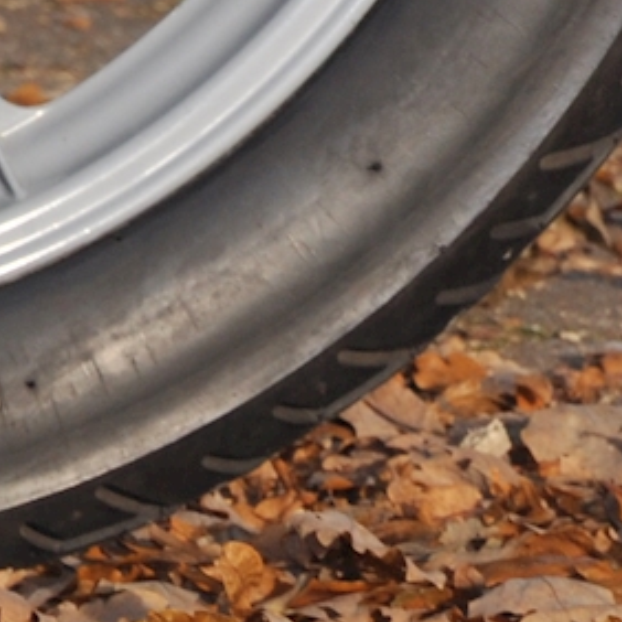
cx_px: -1222
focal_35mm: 911
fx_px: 18518
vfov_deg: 1.9
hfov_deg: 1.9
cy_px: -451
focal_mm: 105
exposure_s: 1/200
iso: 200
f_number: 10
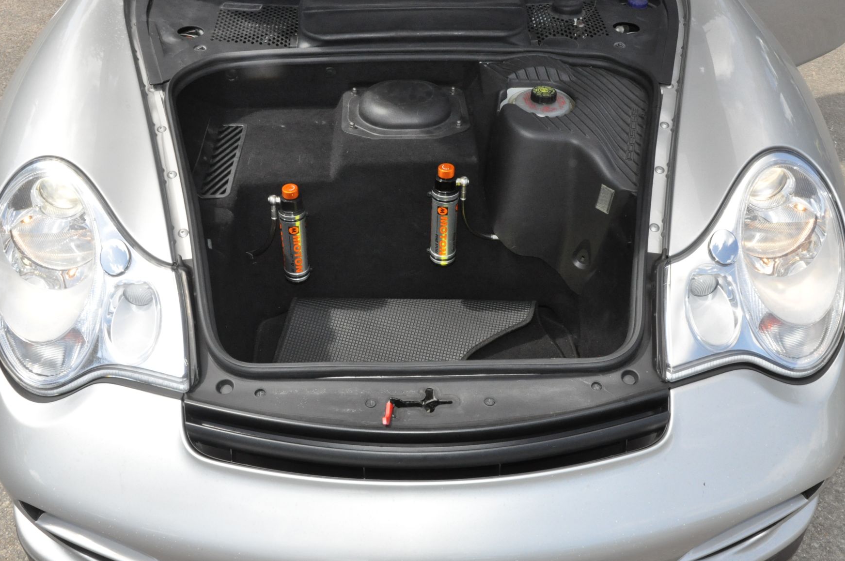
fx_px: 762
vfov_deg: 40.4
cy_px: 280
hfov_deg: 58.0
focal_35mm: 33
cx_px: 413
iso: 1600
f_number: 20
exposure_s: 1/200
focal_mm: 21
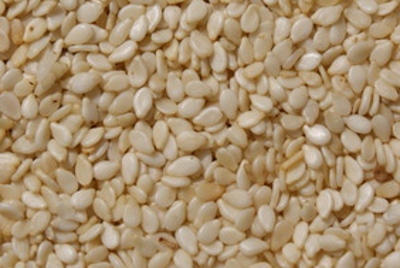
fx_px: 2270
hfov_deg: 10.1
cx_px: 129
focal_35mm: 204
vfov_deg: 6.7
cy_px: 17
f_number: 8
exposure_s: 1/640
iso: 100
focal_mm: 60
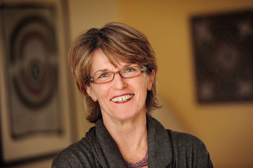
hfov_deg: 12.5
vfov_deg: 8.3
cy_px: 84
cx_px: 126
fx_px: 1159
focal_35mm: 165
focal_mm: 165
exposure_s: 1/40
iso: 1000
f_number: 2.8
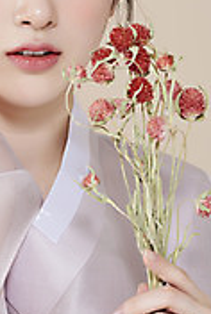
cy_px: 95
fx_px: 2084
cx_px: 24
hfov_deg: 5.8
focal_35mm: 238
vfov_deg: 8.6
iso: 64
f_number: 11
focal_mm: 105
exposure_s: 1/125
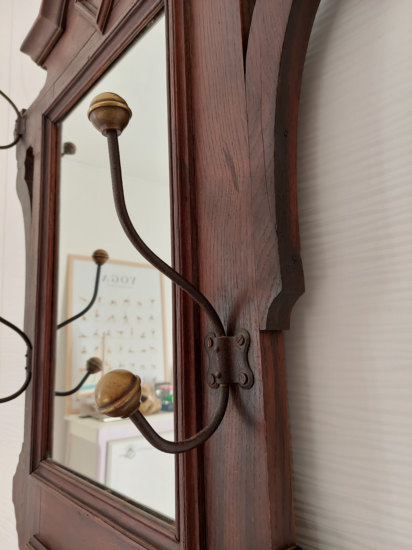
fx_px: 397
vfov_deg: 69.4
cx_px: 206
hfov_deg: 54.9
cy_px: 275
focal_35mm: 25
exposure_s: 1/100
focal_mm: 5.23
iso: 50
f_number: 1.8
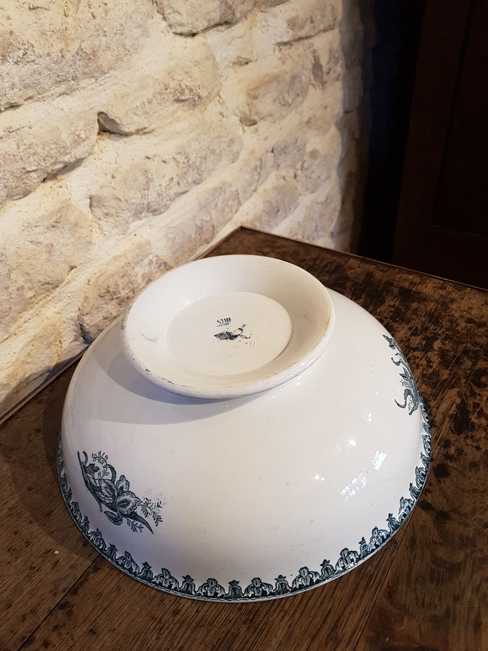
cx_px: 244
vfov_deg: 67.3
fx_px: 489
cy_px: 326
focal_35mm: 26
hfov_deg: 53.1
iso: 160
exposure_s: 1/50
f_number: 1.7
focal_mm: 4.2
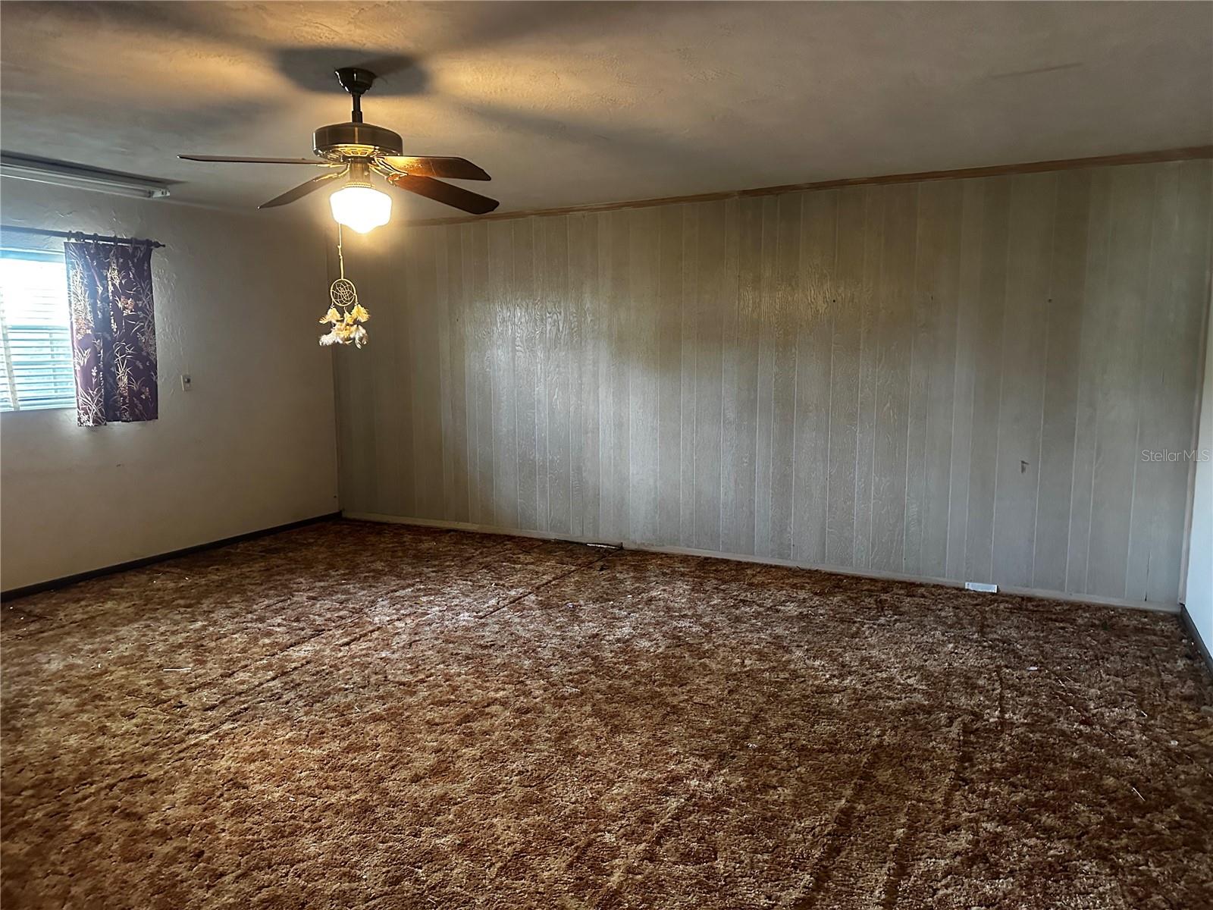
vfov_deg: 56.8
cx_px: 606
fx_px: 841
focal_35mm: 24
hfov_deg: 71.6
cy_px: 455
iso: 1000
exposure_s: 1/40
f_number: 1.78
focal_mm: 6.86
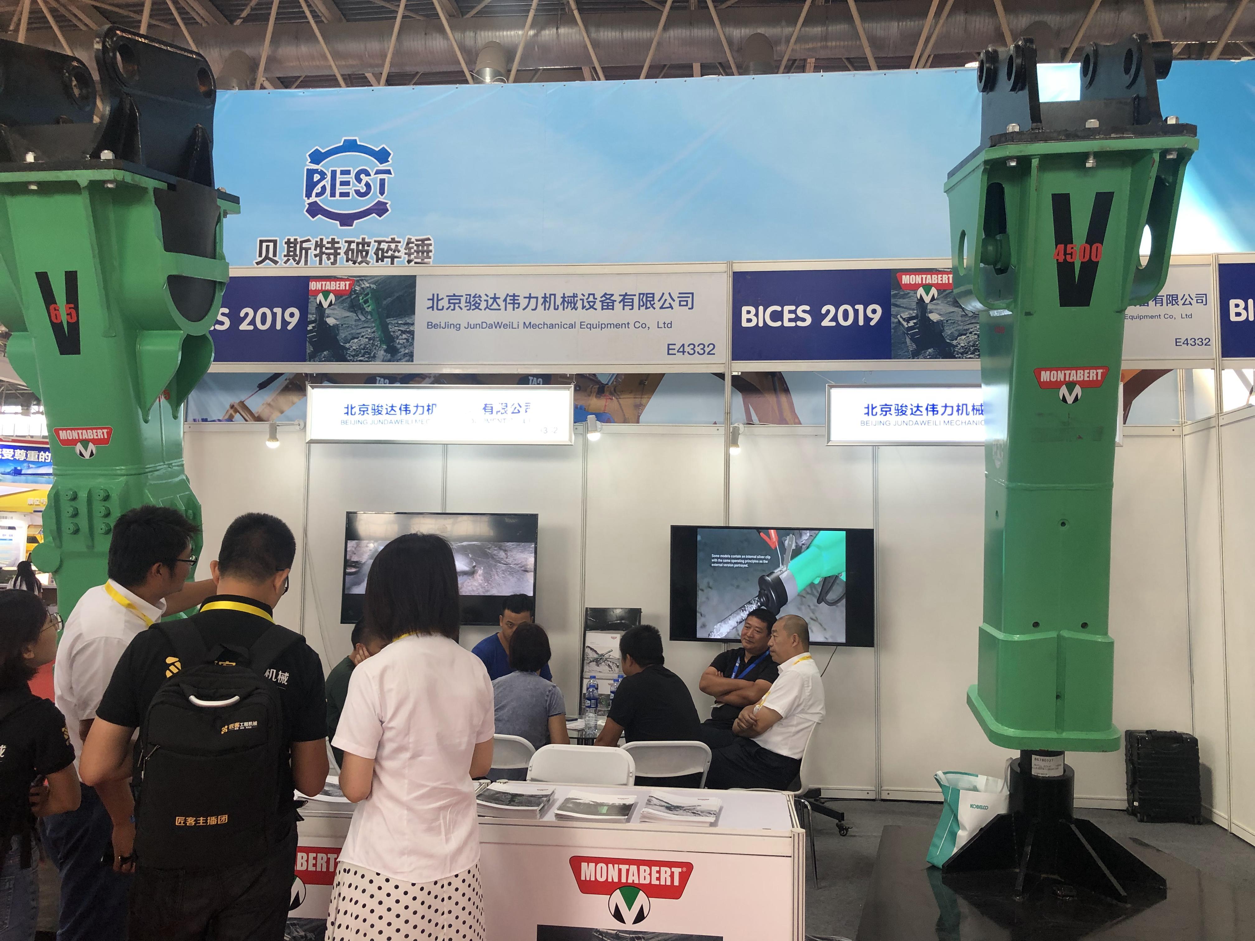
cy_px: 470
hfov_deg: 63.4
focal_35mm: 28
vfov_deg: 49.7
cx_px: 628
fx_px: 1015
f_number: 1.8
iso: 32
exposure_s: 1/50
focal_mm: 3.99
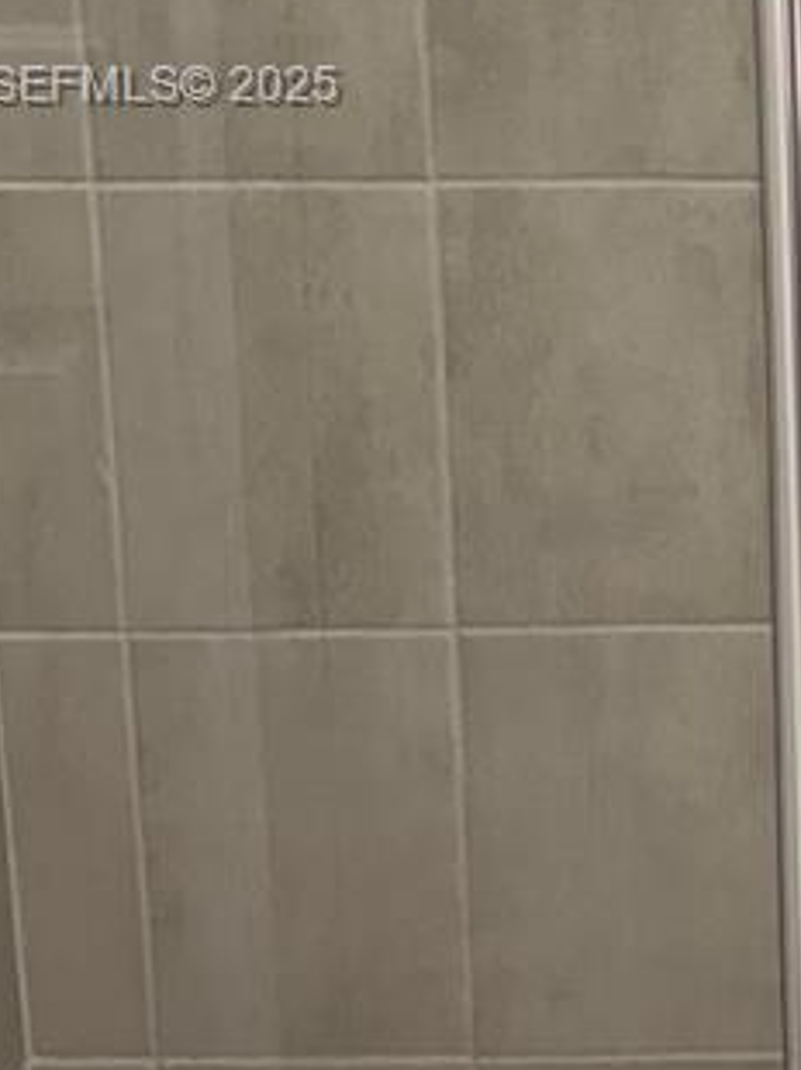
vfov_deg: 20.6
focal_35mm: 93
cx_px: 1253
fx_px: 2873
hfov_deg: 14.6
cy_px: 90
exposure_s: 1/120
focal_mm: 6.76
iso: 160
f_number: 1.78
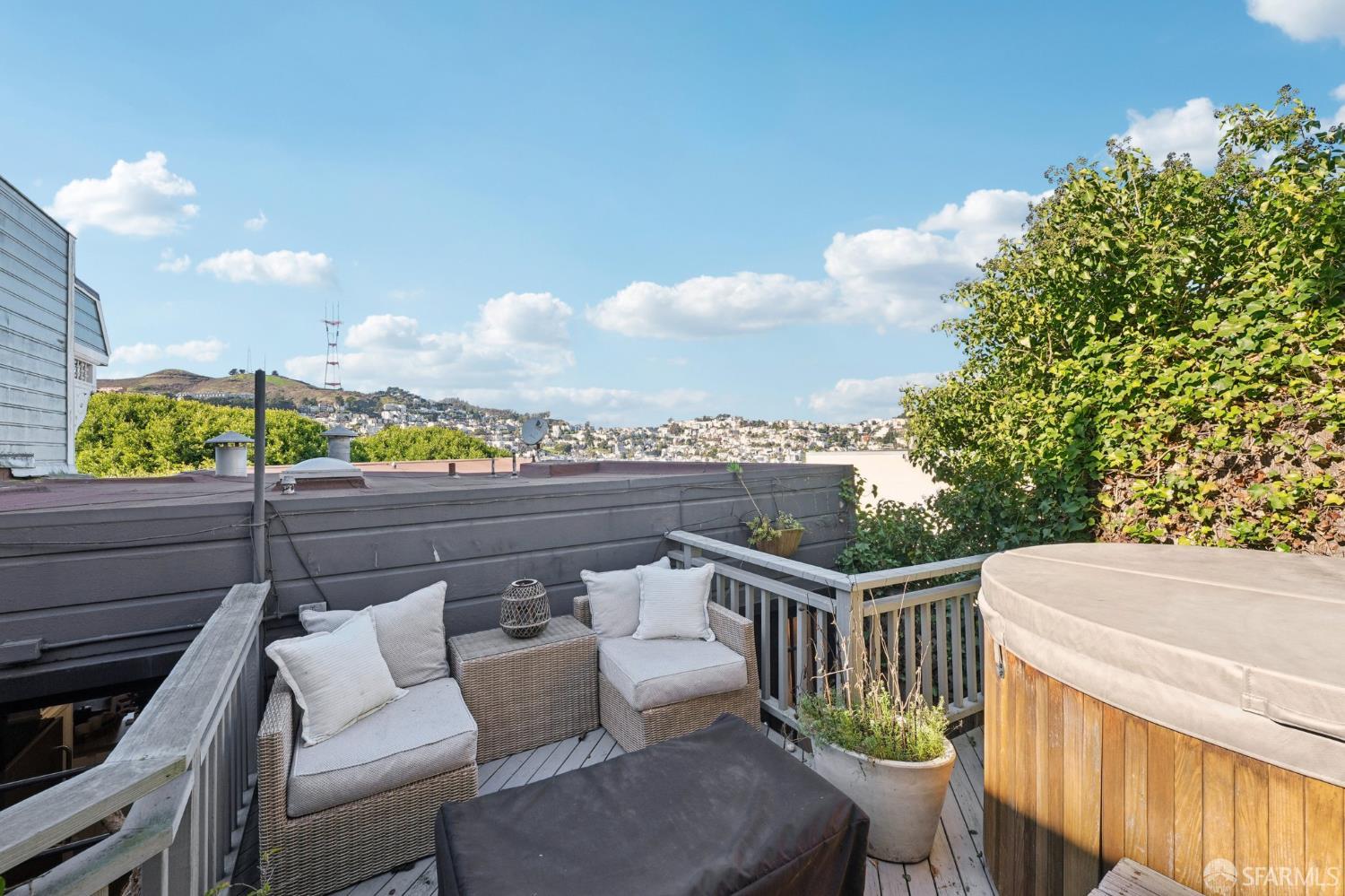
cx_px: 672
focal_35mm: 14
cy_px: 448
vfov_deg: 81.2
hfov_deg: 104.3
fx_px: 523
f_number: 8
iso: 400
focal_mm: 14
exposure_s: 1/200
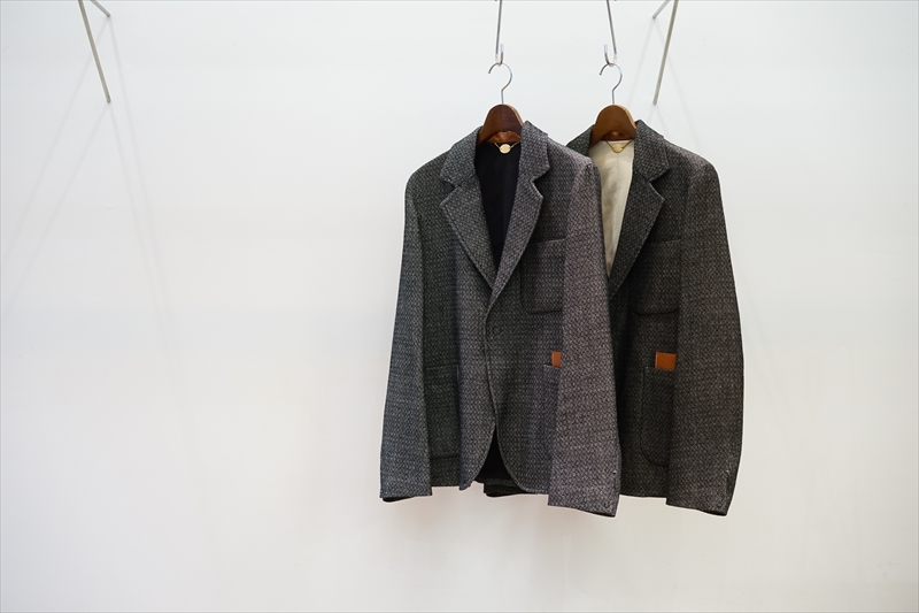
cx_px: 460
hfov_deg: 36.3
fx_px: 1404
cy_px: 306
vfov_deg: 24.6
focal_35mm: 55
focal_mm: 55
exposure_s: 1/60
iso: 1000
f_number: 4
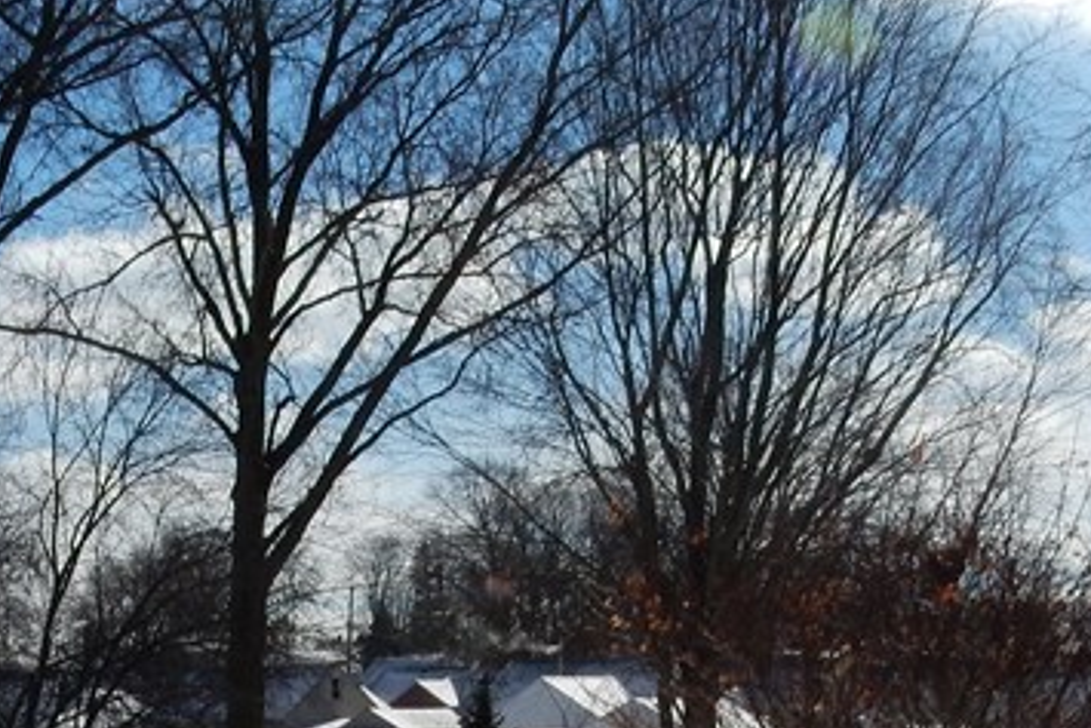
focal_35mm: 75
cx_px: 264
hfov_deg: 26.6
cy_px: 906
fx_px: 2274
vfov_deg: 17.3
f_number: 4.8
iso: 125
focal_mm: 4.5
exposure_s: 1/2000
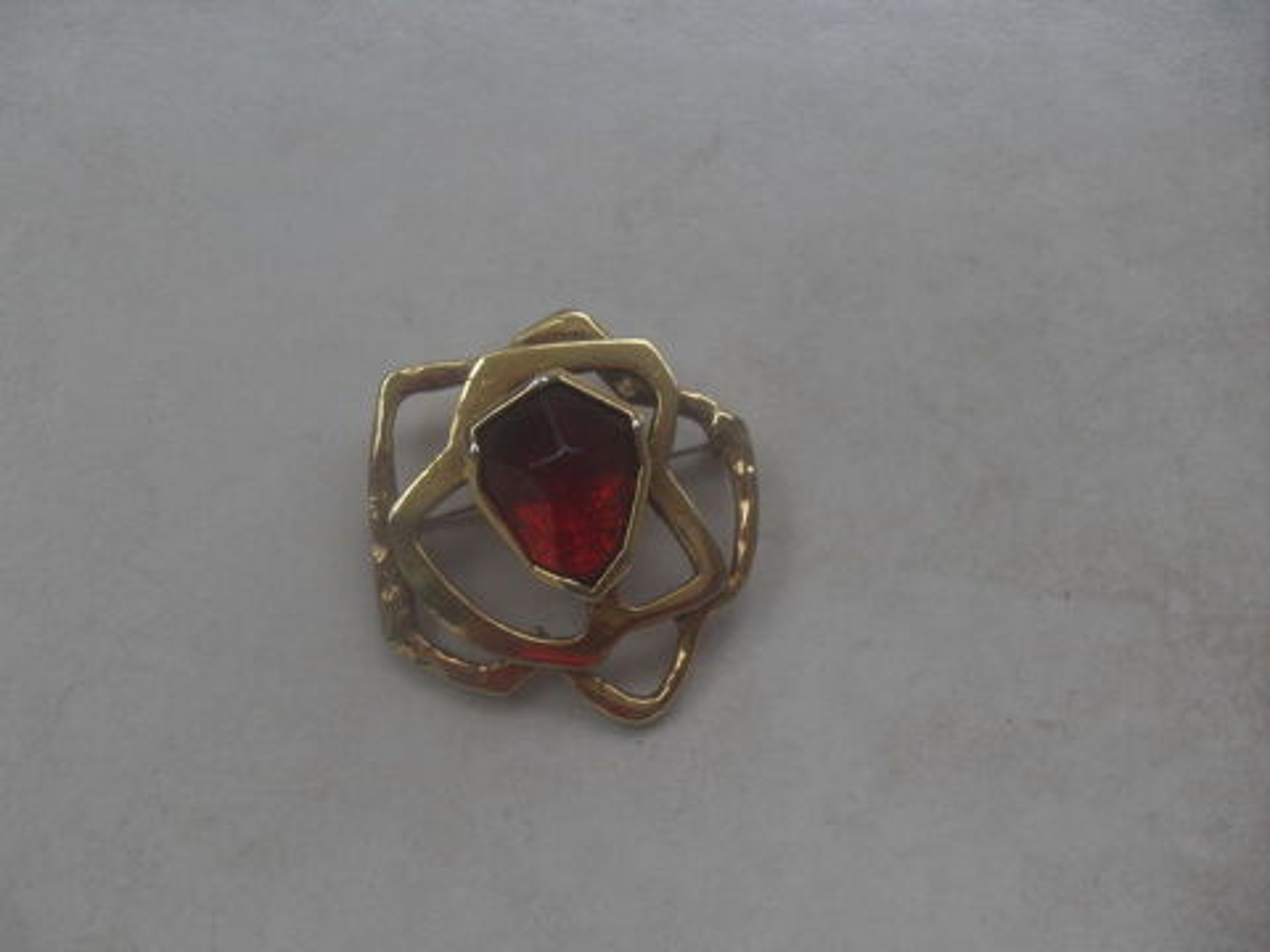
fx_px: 1357
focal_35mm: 37
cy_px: 476
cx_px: 635
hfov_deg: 50.1
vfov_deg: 38.7
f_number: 2.8
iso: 100
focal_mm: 6.3
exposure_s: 1/90
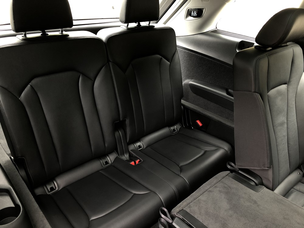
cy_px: 114
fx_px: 246
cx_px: 152
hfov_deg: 63.4
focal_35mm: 28
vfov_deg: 49.7
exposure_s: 1/17
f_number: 1.8
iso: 64
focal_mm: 3.99
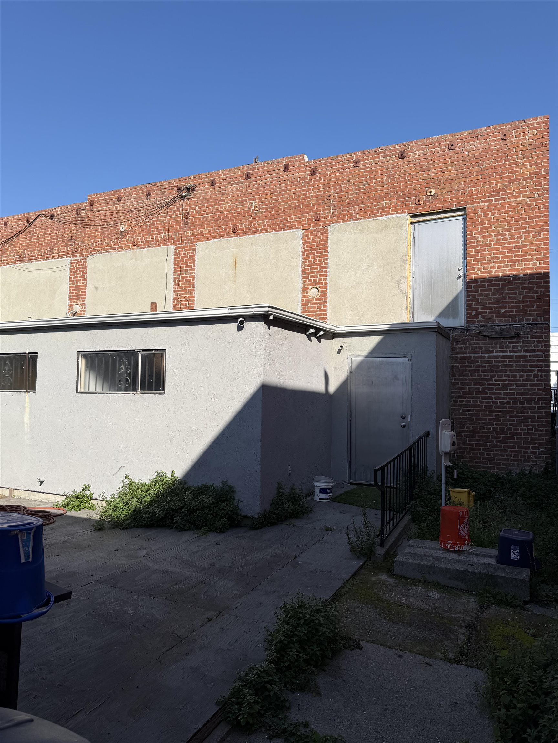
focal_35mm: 24
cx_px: 279
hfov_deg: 56.8
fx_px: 516
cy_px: 372
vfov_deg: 71.6
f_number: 1.78
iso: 80
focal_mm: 6.76
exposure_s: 1/4975
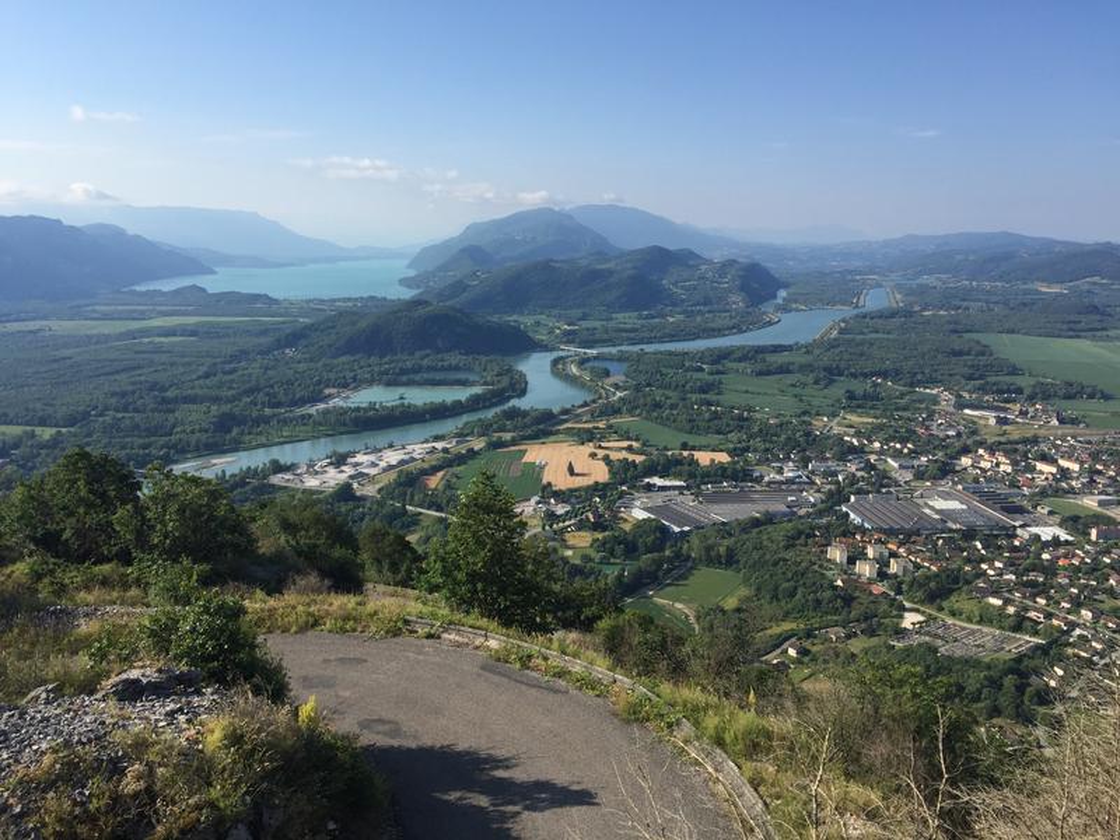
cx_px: 560
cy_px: 420
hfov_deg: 61.7
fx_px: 938
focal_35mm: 29
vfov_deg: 48.2
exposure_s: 1/1980
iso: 32
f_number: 2.2
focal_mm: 4.15
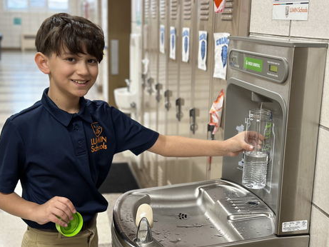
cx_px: 158
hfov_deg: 38.2
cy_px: 123
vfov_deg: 29.1
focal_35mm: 50
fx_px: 475
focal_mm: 6.86
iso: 160
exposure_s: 1/60
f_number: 1.78
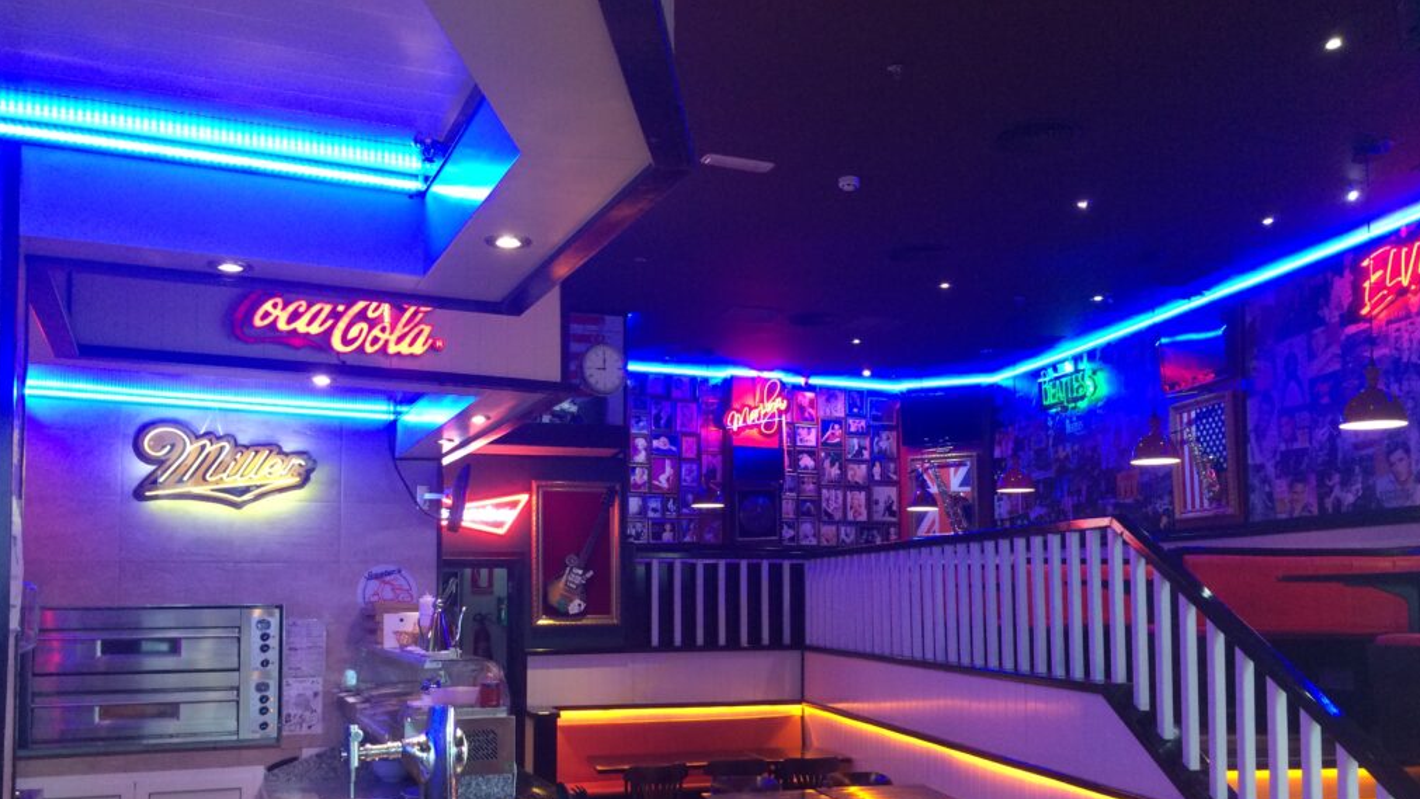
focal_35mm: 32
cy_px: 536
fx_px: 1205
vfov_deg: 36.3
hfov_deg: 61.0
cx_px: 711
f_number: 2.2
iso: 160
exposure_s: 1/33
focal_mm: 4.15
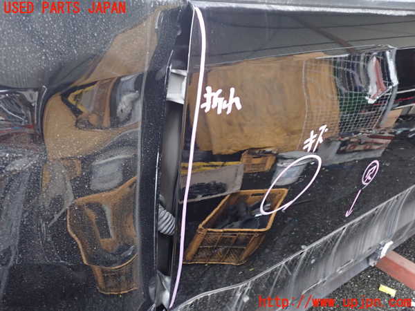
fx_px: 360
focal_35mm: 30
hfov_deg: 60.0
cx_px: 208
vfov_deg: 46.8
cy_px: 156
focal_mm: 5.4
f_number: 2.3
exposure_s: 1/25
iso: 800
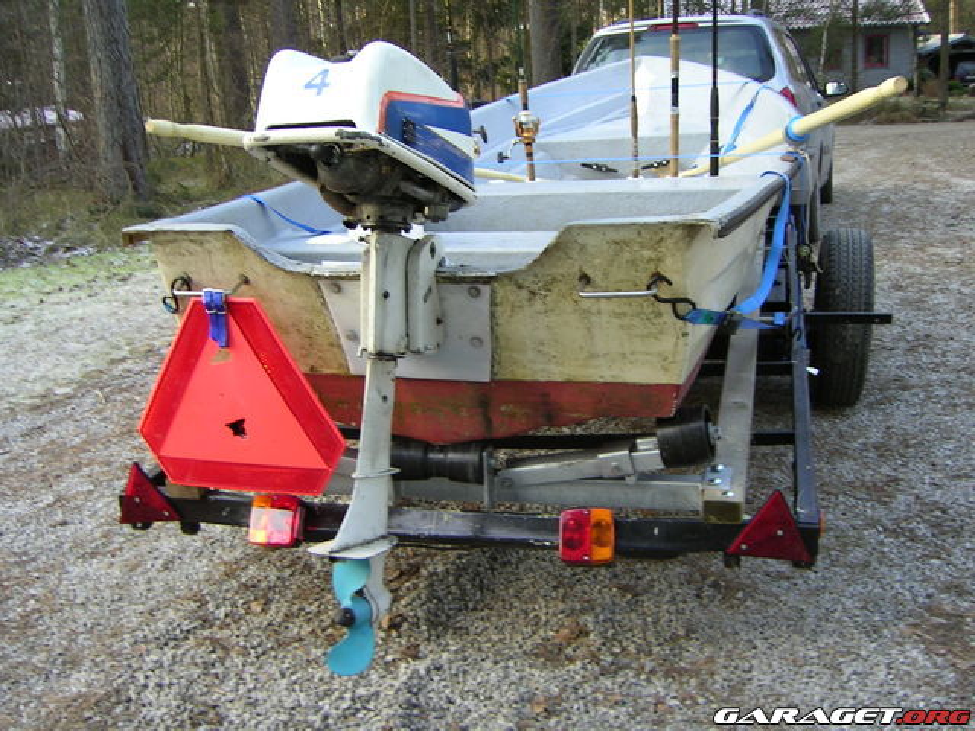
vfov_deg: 39.7
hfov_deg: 51.4
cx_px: 488
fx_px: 1014
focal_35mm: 36
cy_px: 366
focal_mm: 5.6
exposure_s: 1/50.6
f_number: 2.8
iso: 50
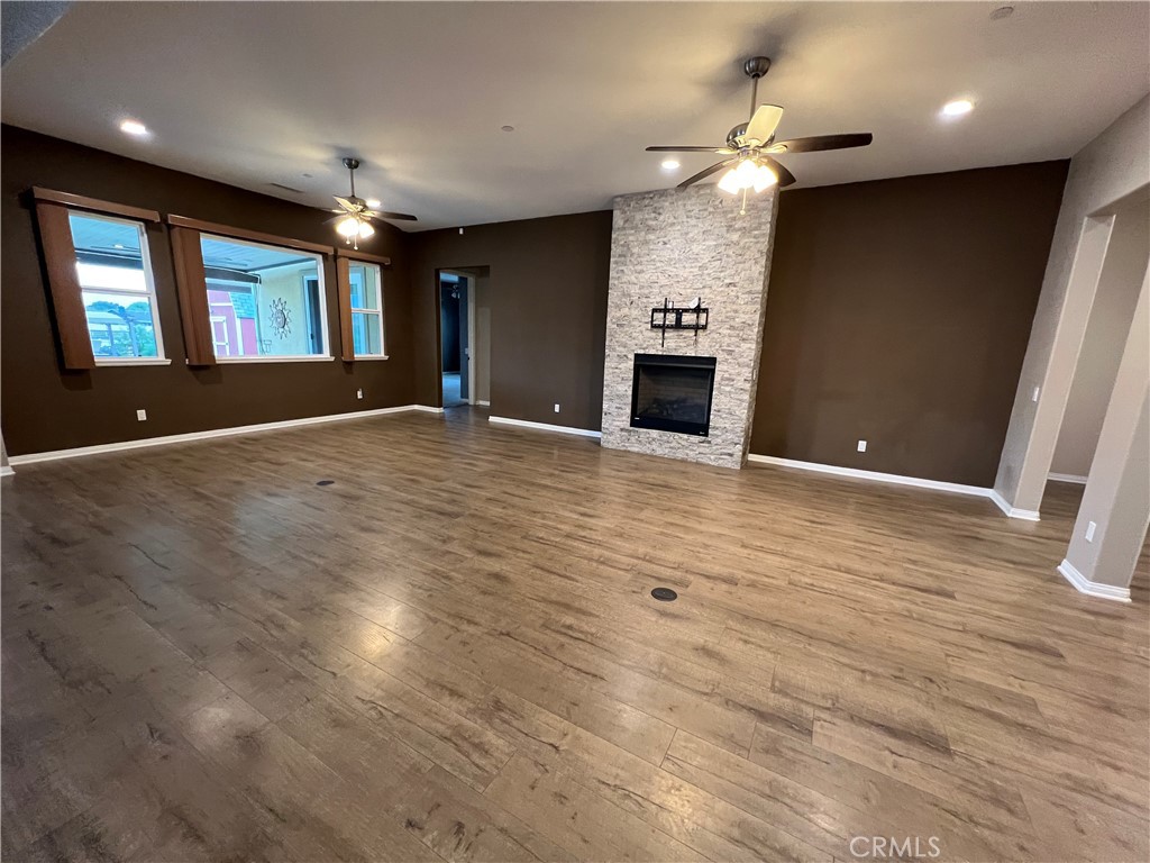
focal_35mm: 13
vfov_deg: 89.9
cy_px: 432
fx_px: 432
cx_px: 575
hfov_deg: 106.2
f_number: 1.8
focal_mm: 1.57
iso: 400
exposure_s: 1/60
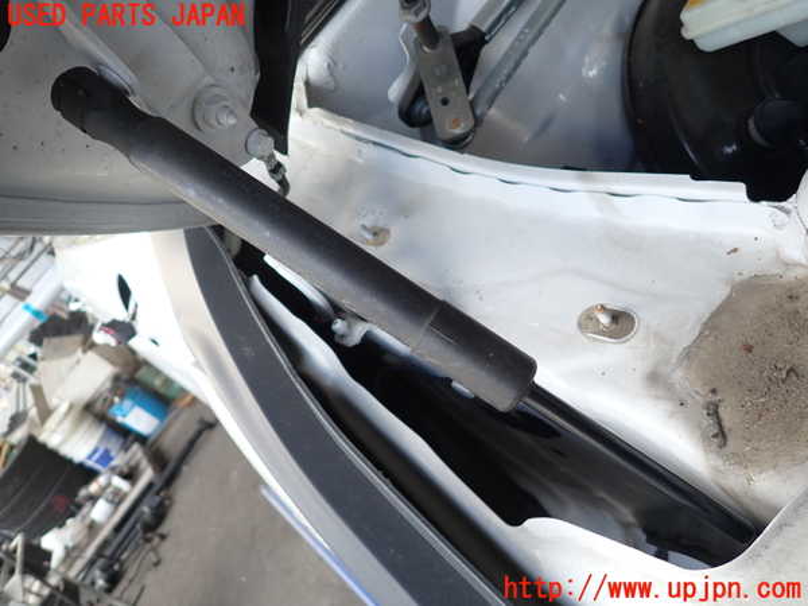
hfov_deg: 69.4
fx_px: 584
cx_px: 404
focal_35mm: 25
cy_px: 303
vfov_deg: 54.9
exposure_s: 1/160
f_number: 2
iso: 100
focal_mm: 4.5
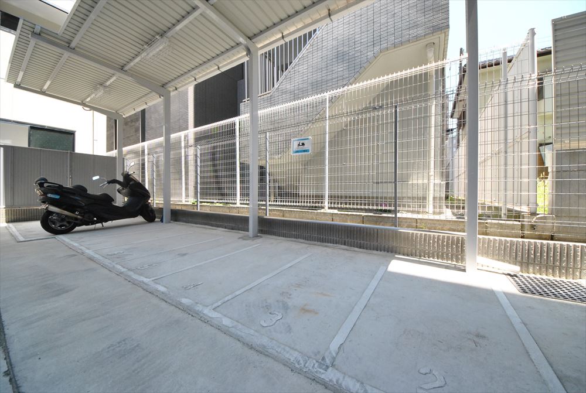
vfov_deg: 90.3
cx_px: 293
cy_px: 196
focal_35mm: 12
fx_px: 196
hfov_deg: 112.5
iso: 800
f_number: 8
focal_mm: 8
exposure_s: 1/250
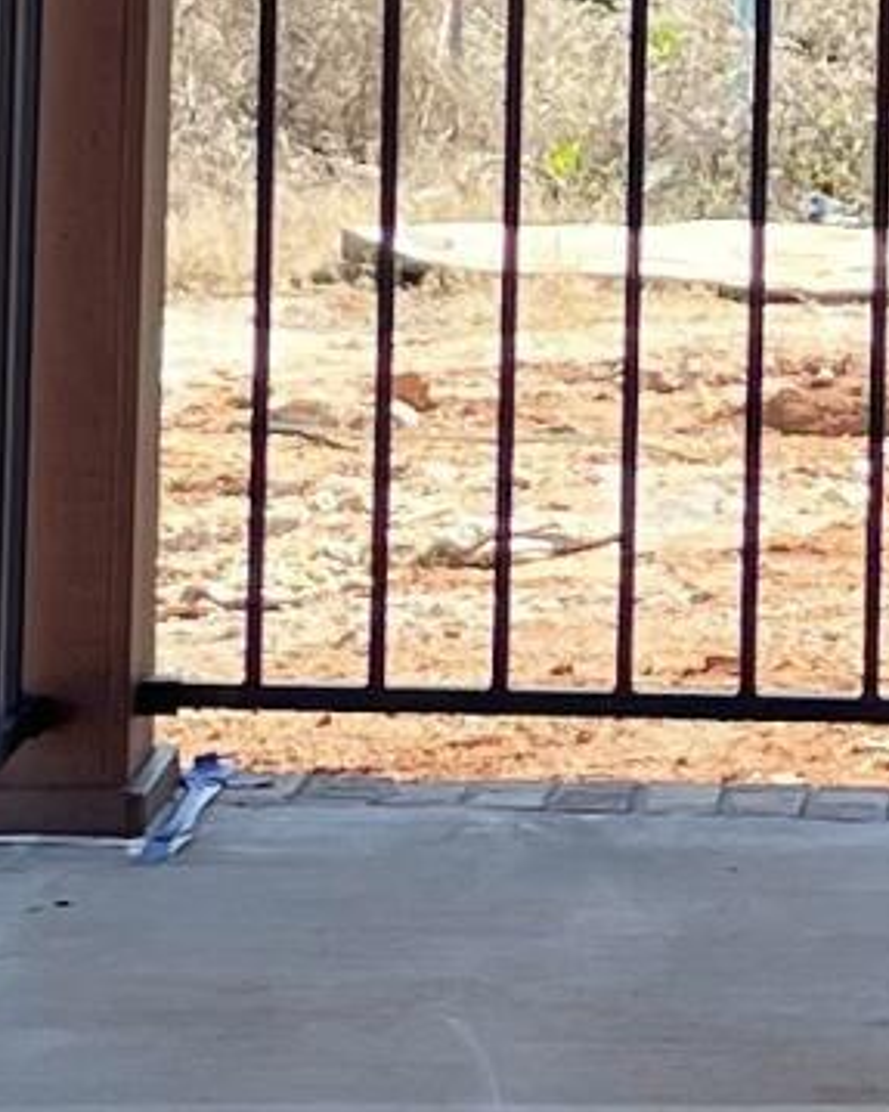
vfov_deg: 9.2
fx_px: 6712
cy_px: -548
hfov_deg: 7.5
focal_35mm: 204
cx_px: 1295
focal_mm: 5.1
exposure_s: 1/874
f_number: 1.6
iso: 32
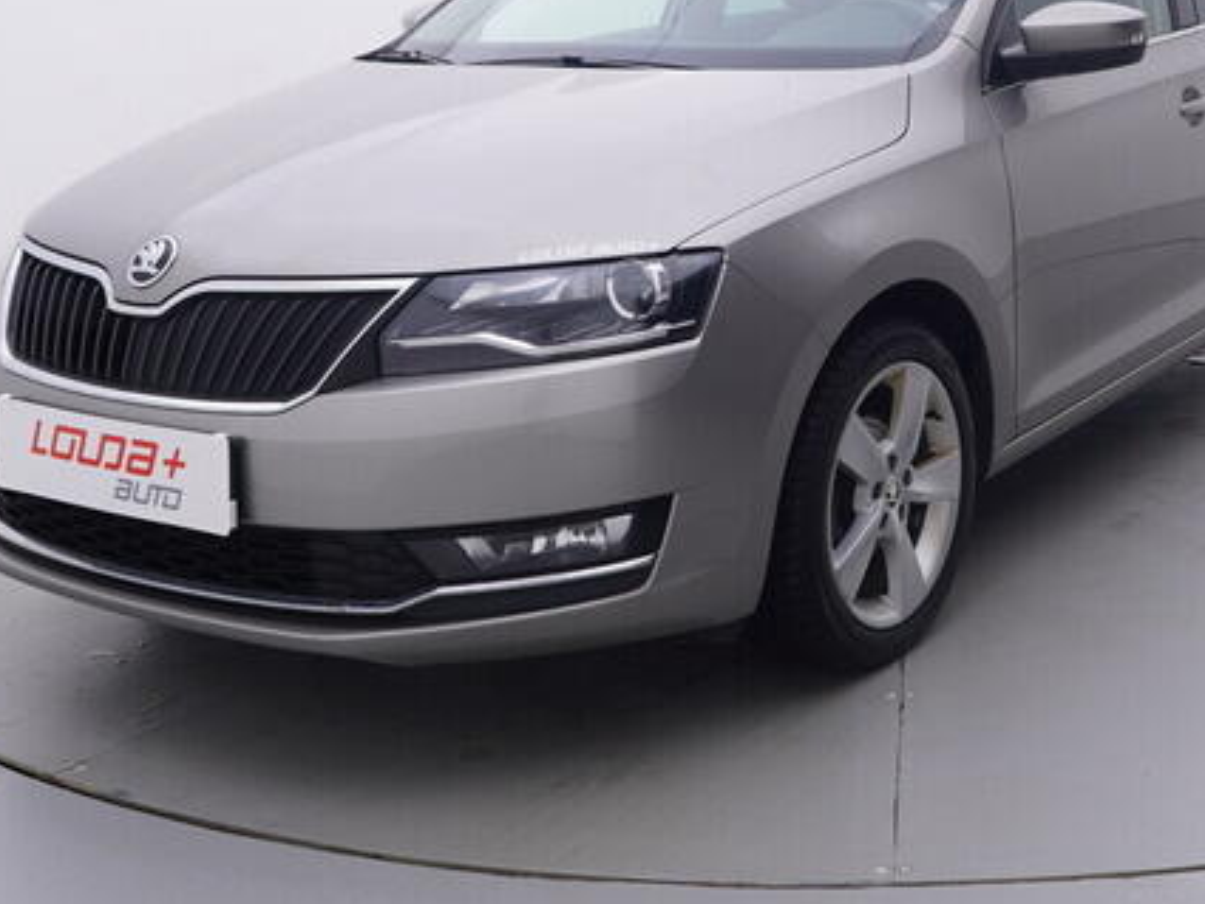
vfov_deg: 27.3
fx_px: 1816
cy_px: 159
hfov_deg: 35.8
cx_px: 913
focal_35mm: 52
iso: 200
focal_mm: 15
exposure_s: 1/80
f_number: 5
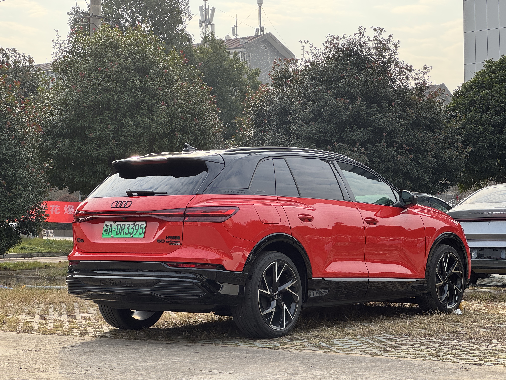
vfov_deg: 19.1
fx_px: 1126
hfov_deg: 25.3
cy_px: 190
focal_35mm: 77
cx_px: 253
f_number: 2.8
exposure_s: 1/320
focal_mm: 9
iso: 25
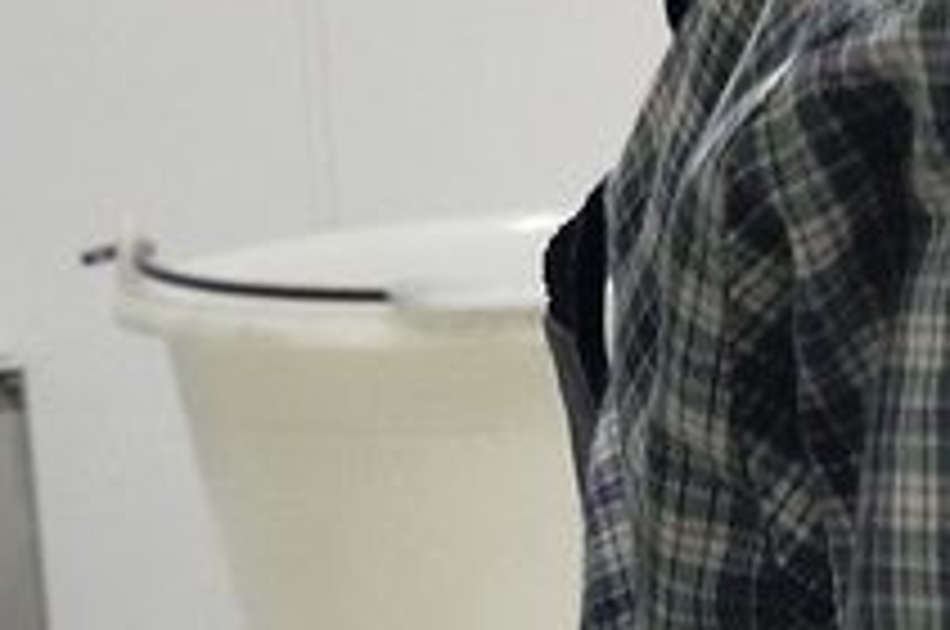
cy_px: 542
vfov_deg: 7.5
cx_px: 3188
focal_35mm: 182
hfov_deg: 8.6
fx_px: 4795
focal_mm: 24
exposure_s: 1/15
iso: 1600
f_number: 8
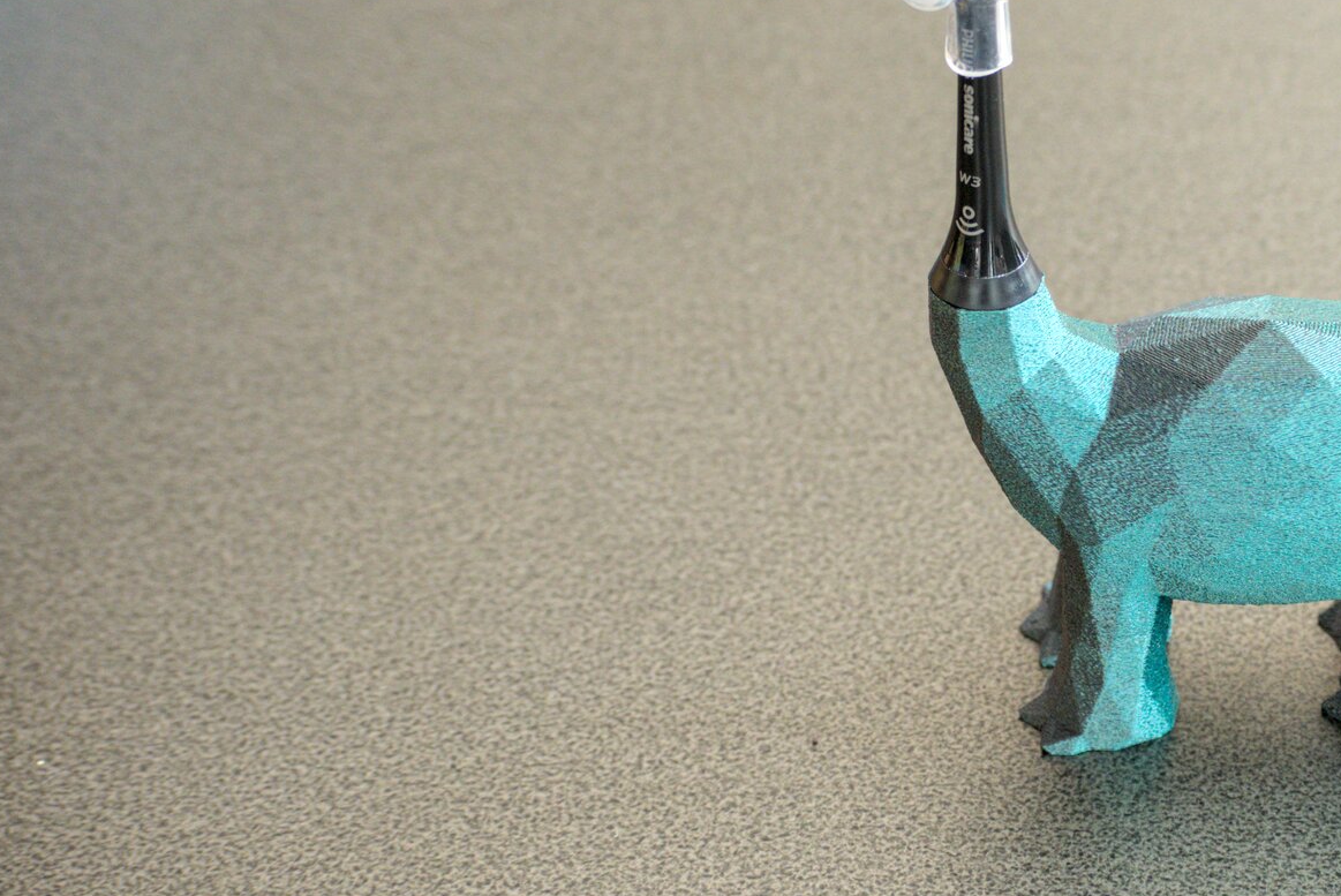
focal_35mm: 141
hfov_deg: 14.4
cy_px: 367
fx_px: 5255
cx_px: 1144
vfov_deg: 9.7
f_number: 4
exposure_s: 1/125
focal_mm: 55
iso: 800
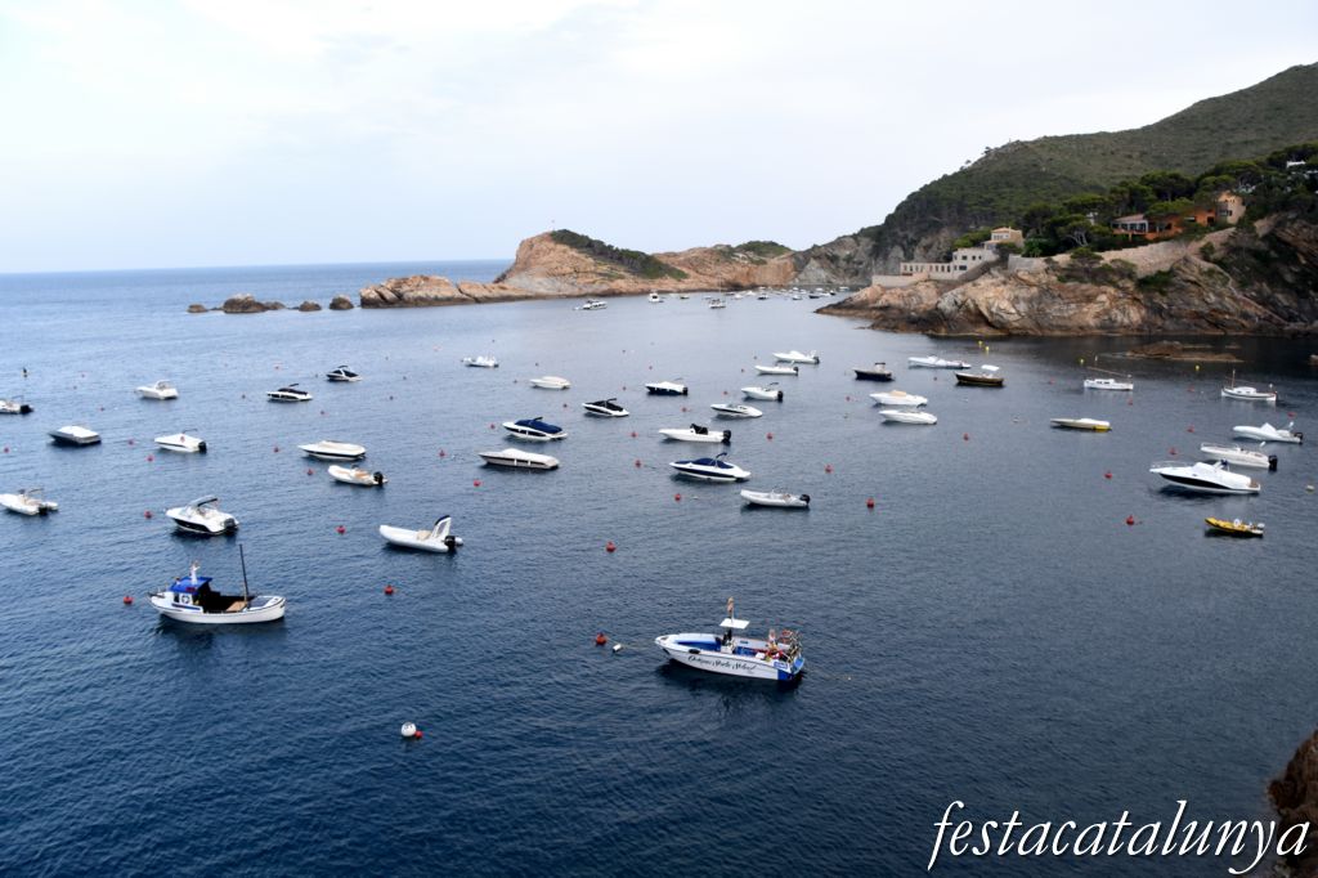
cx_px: 659
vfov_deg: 47.9
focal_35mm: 27
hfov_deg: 67.4
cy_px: 439
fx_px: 988
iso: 400
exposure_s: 1/320
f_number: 7.1
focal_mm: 18
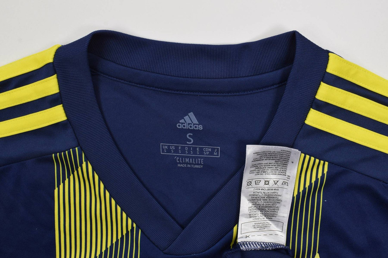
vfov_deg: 35.5
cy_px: 129
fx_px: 404
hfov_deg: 51.3
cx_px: 194
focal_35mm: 38
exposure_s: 1/60
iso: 400
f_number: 11
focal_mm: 25
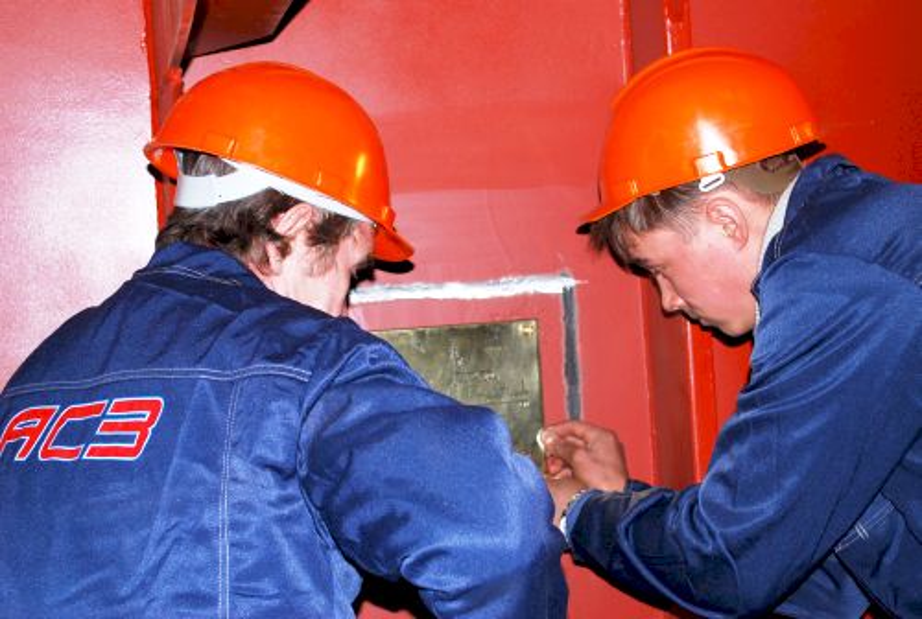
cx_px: 461
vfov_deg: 23.9
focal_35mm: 57
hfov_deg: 35.0
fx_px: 1463
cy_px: 310
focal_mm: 38
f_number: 5.3
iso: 200
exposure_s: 1/60
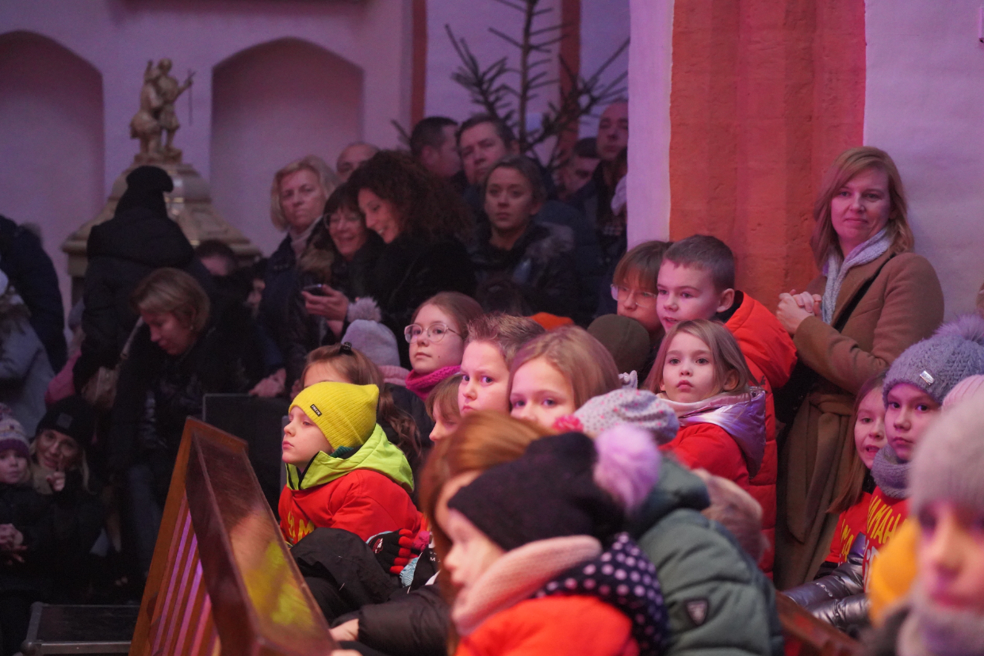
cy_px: 343
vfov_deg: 12.5
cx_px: 481
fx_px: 3007
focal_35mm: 110
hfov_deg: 18.6
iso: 12800
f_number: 4
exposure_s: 1/100
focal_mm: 105
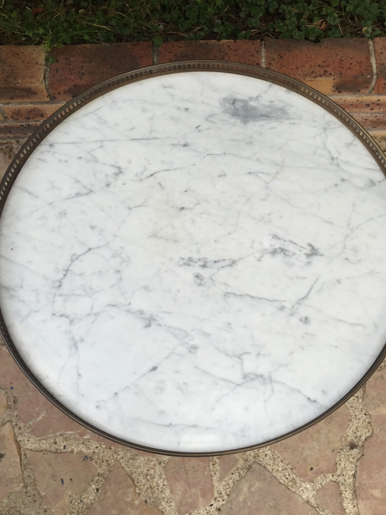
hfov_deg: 41.8
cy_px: 237
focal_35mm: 34
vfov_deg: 53.9
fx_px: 506
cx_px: 200
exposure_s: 1/187
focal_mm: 4.15
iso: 32
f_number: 2.2
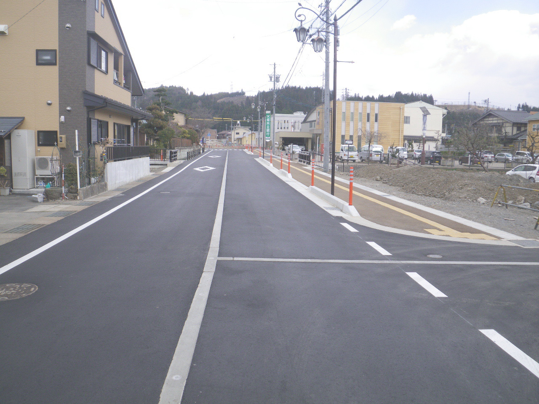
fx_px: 436
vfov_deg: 49.7
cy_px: 202
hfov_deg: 63.4
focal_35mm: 28
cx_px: 270
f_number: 4.2
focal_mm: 5
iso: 64
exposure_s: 1/200
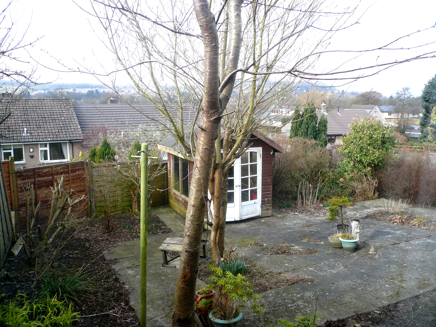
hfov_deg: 63.4
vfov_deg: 49.7
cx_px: 218
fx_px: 353
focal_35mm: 28
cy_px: 164
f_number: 2.8
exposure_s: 1/400
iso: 100
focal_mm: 4.6
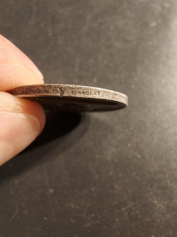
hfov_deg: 58.9
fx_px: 157
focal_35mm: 23
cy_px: 118
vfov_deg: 73.9
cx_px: 88
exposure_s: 1/50
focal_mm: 2.32
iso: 320
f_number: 2
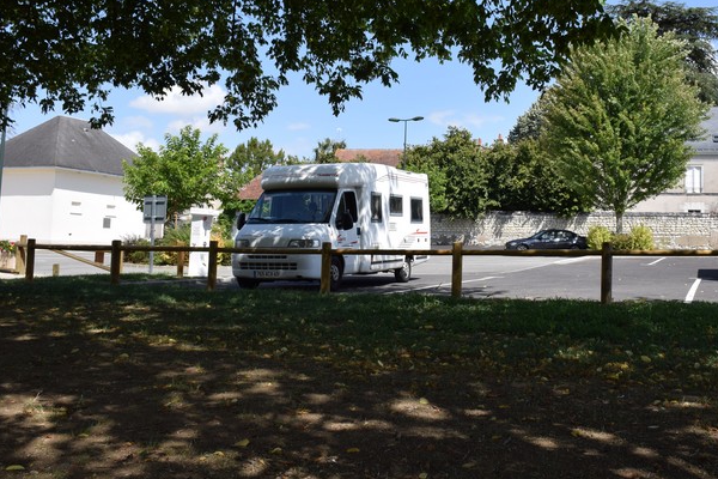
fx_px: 718
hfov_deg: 52.7
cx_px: 436
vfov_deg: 36.7
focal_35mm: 36
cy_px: 186
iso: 200
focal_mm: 18
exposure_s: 1/320
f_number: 9
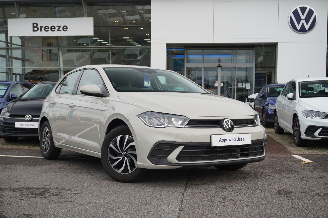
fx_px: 410
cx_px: 164
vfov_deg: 29.8
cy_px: 109
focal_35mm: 45
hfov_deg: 43.6
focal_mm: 30
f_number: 5.6
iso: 100
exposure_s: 1/100
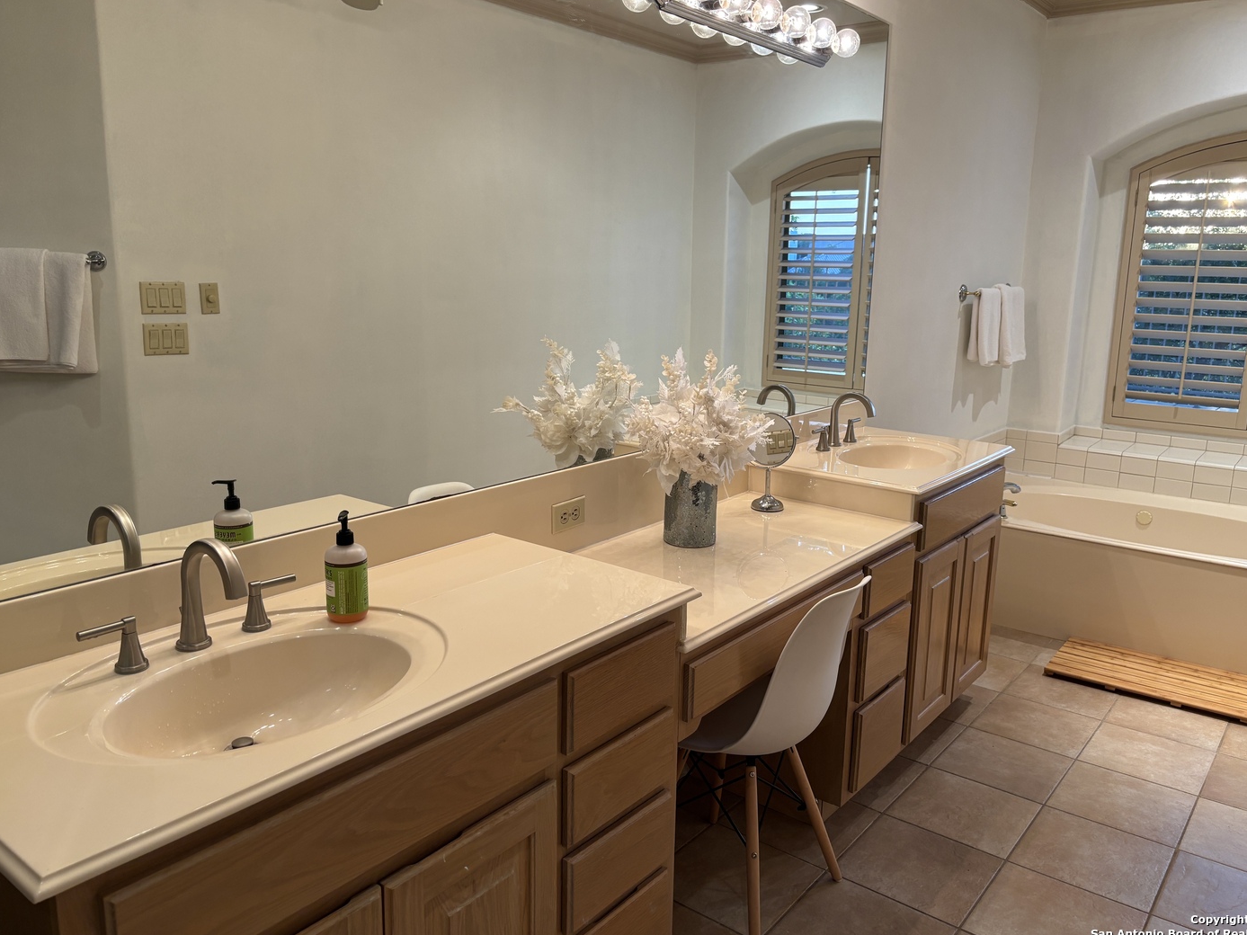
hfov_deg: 65.3
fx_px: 973
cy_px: 456
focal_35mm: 27
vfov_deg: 51.3
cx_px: 638
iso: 100
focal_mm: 5.96
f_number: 1.6
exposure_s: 1/120
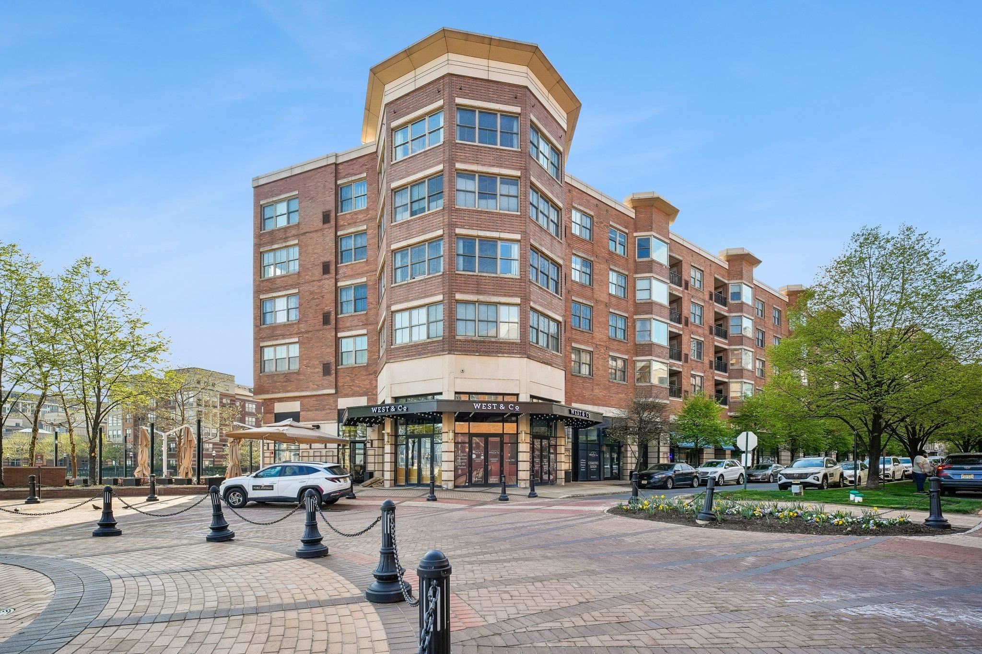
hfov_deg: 104.3
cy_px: 327
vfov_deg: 81.2
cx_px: 491
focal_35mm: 14
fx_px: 382
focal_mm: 14
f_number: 8
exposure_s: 1/200
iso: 500
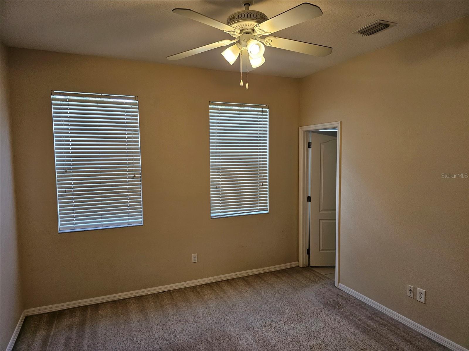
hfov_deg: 73.9
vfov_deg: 58.9
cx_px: 234
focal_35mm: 23
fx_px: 312
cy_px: 176
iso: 320
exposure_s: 1/170
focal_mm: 6.3
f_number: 1.7
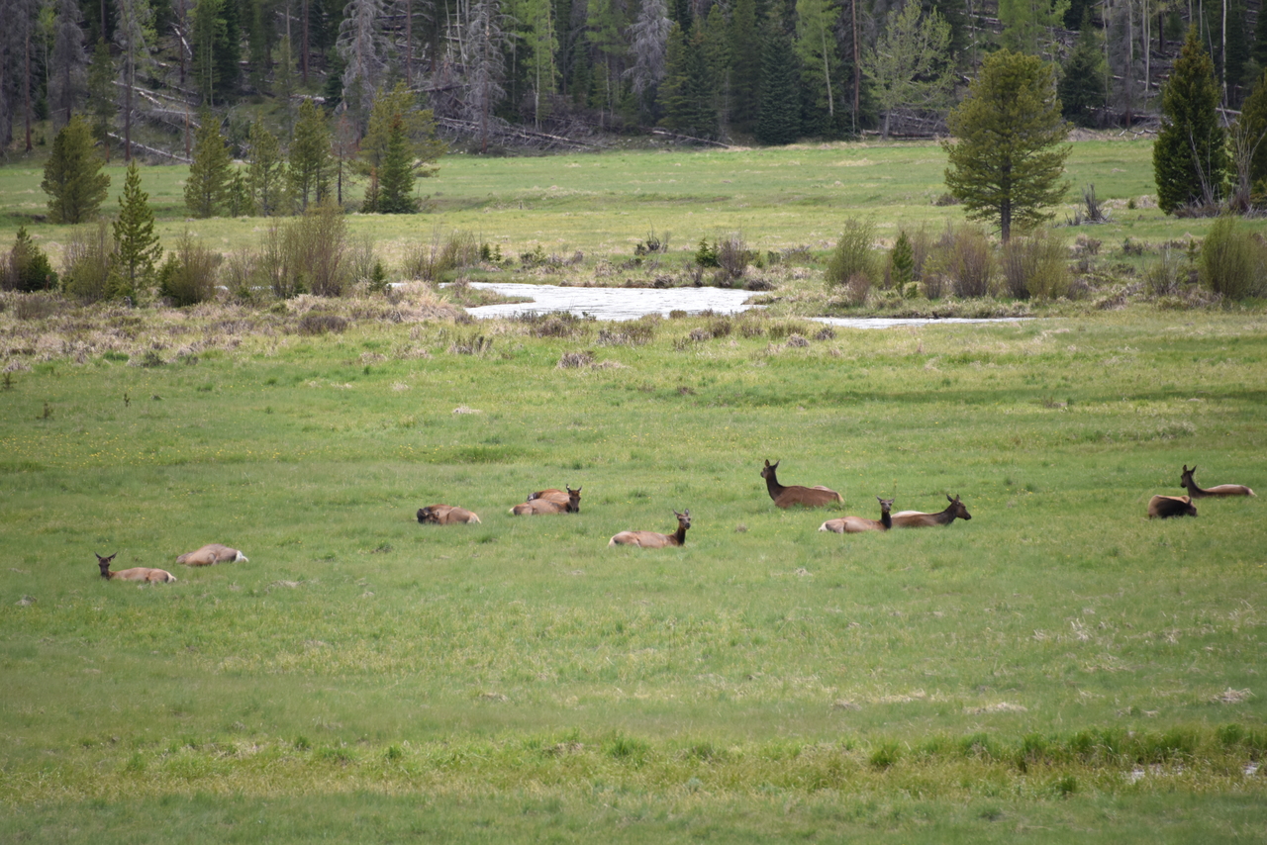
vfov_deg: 4.6
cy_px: 422
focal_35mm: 300
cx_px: 634
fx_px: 10560
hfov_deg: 6.9
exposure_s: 1/640
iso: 360
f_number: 5.6
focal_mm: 300
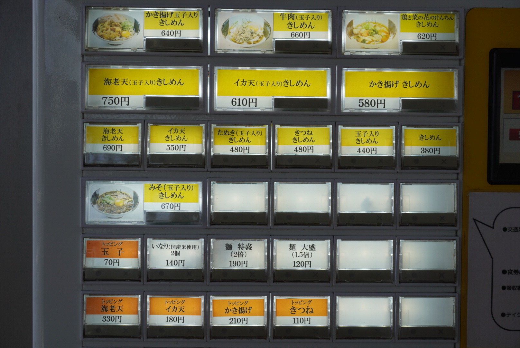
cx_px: 260
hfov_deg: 44.9
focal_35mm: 44
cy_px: 174
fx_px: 629
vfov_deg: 30.9
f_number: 8
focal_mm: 29
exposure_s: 1/160
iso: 100
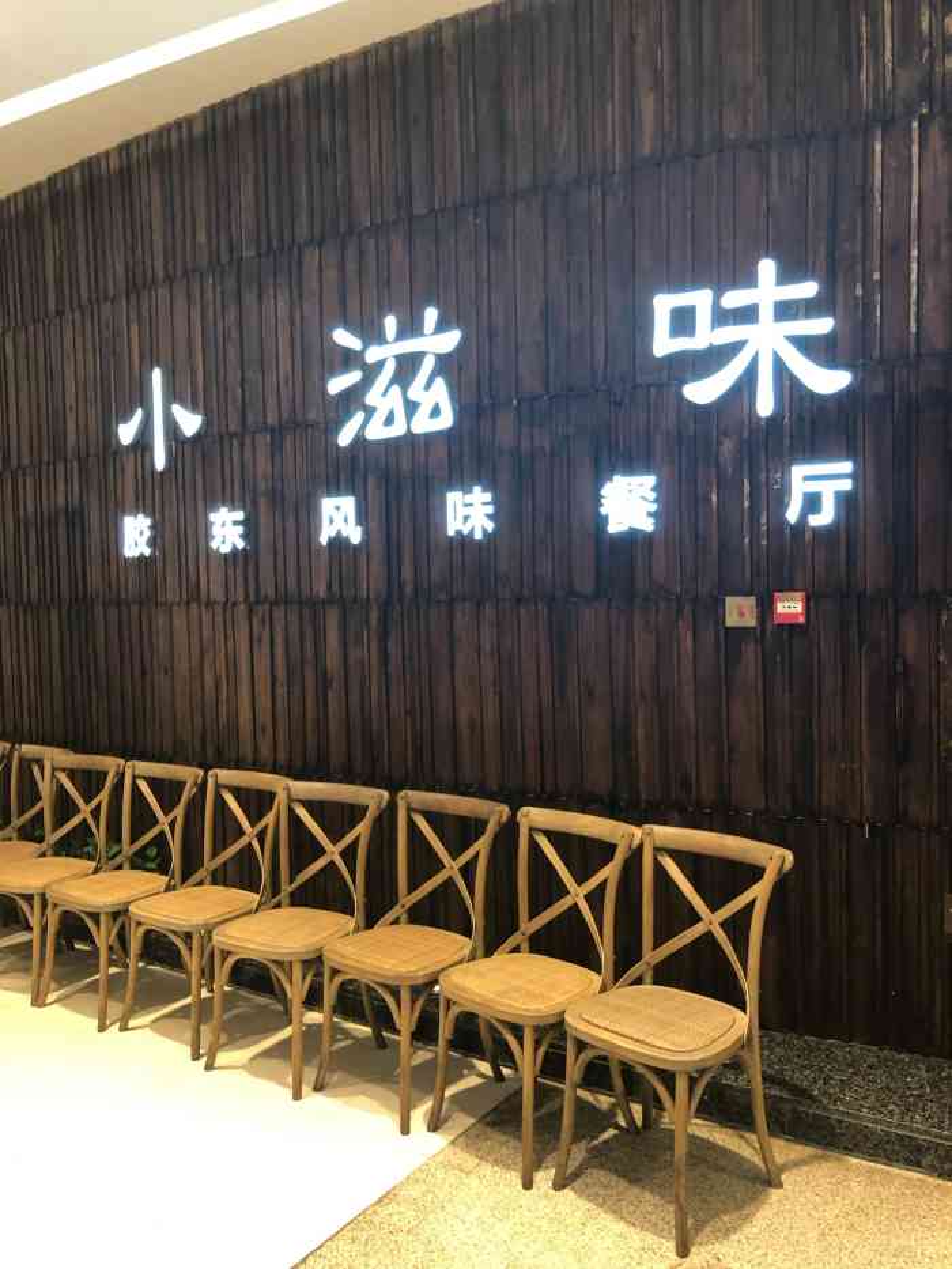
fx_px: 1026
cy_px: 634
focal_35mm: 28
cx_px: 476
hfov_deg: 49.8
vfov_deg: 63.4
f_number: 1.8
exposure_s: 1/17
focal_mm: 4
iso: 40
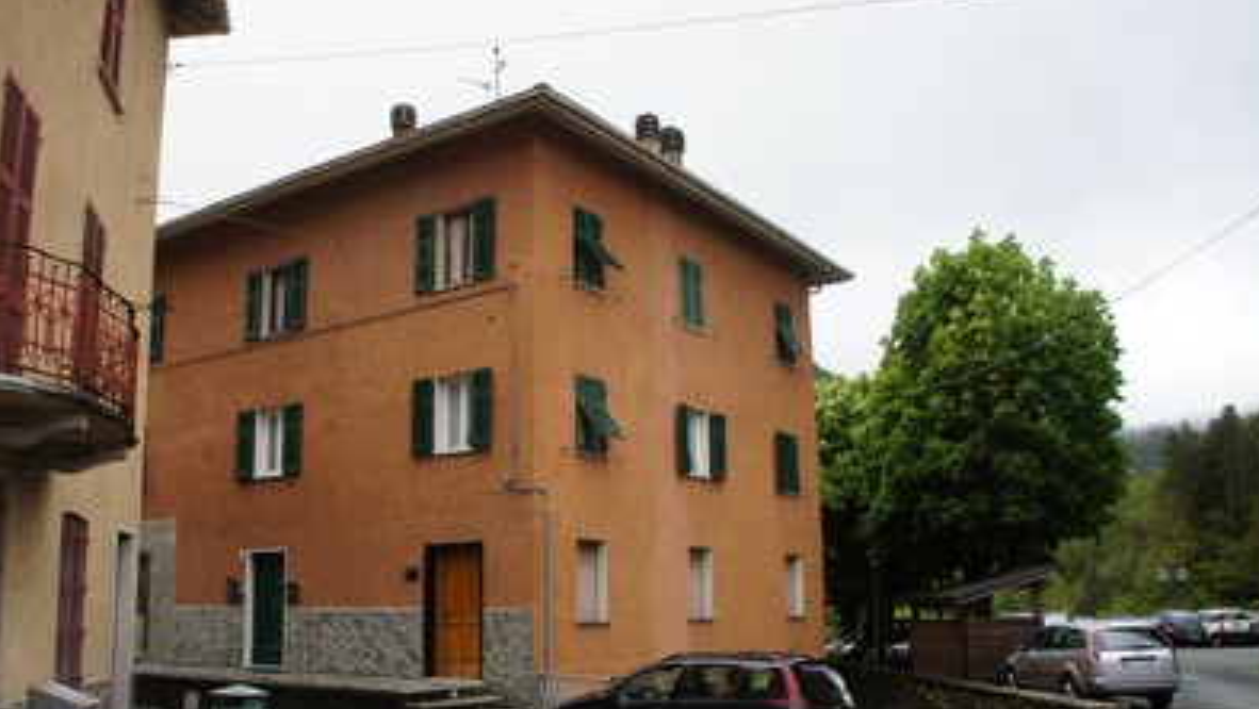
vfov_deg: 35.6
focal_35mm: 33
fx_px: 1102
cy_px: 422
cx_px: 553
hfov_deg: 59.3
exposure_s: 1/200
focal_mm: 18
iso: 800
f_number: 9
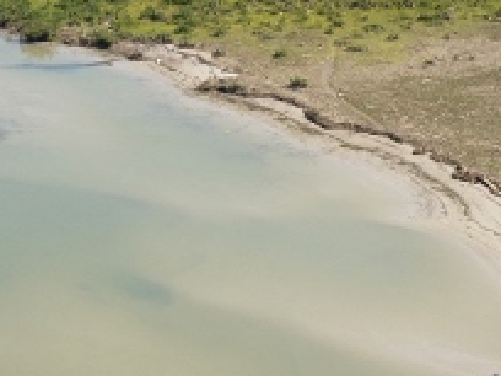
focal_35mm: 151
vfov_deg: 9.8
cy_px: 44
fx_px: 2185
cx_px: 123
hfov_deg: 13.0
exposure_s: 1/640
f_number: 13
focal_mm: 40
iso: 800
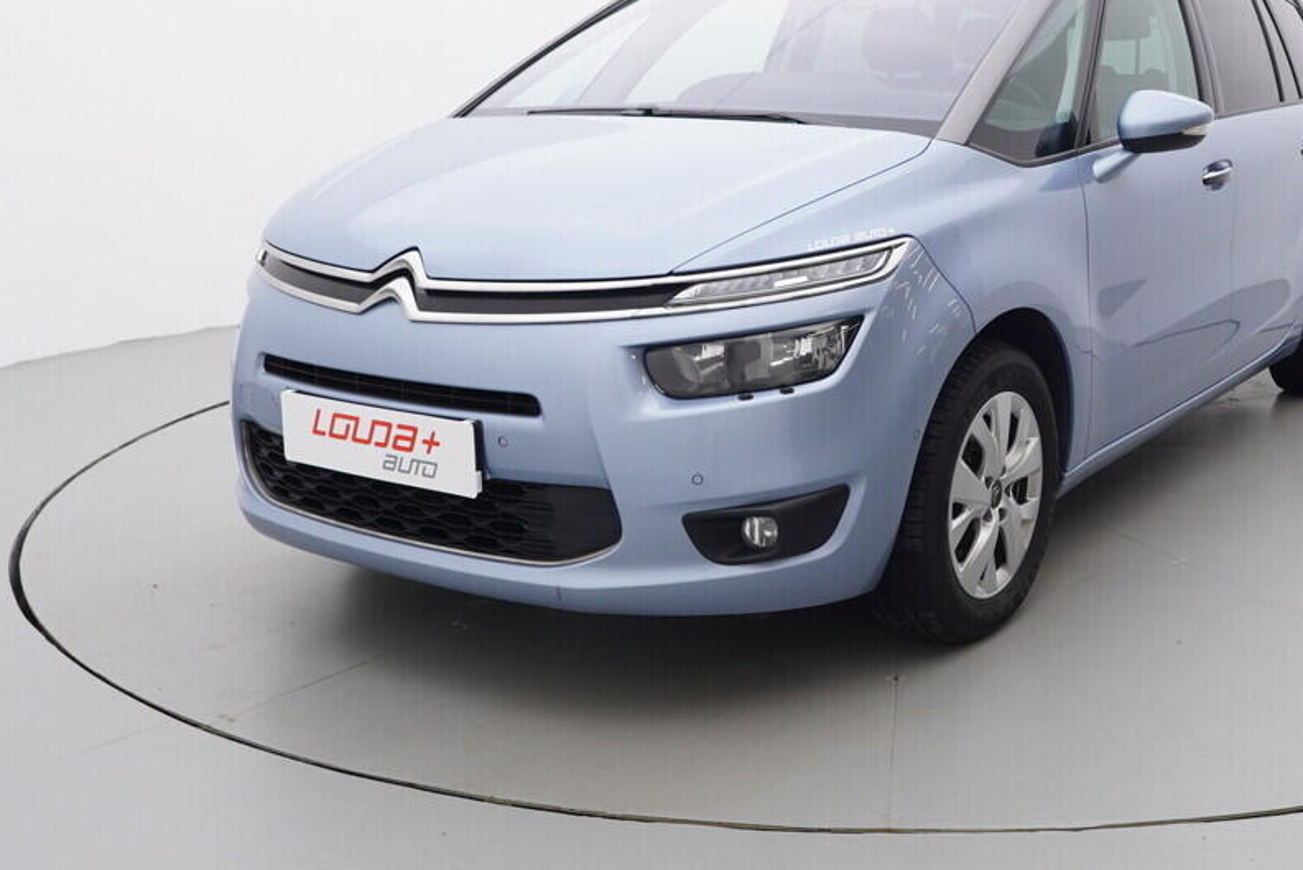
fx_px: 1481
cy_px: 294
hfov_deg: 46.4
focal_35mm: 41
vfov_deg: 32.5
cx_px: 911
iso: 200
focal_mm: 15
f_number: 5
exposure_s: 1/80
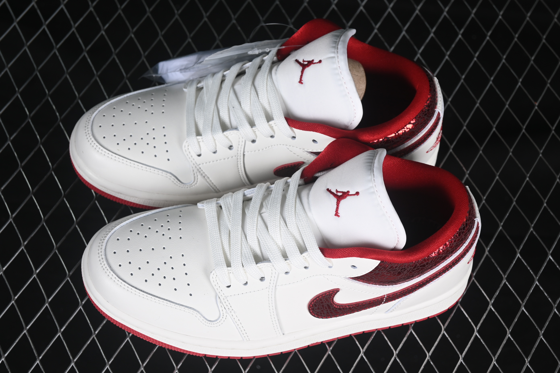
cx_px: 280
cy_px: 186
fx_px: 1167
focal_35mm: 75
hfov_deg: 27.0
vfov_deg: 18.2
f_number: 7.1
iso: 160
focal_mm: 50
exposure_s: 1/80
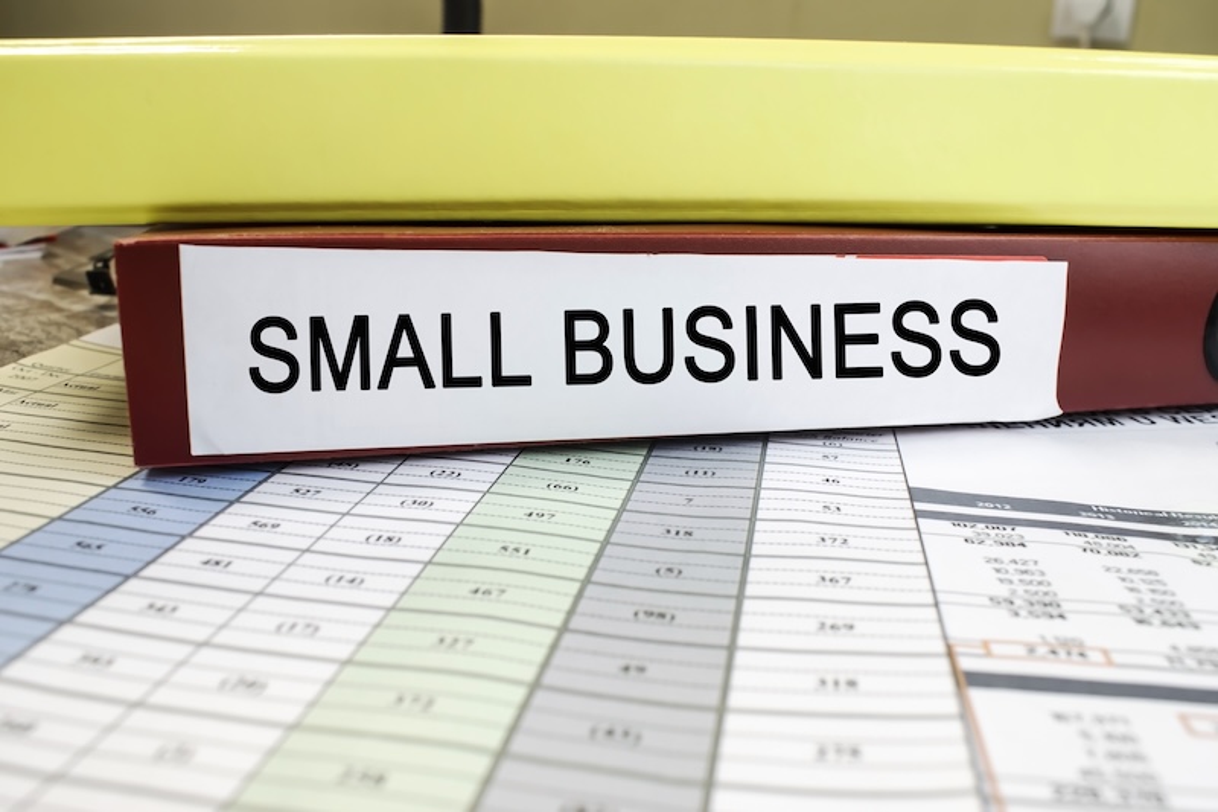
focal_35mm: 32
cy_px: 406
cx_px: 609
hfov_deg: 59.5
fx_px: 1065
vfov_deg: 41.7
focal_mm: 21
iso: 500
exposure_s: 1/40
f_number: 9
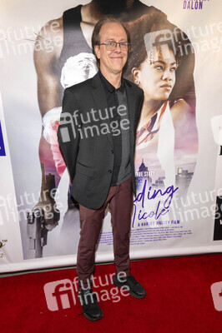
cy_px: 166
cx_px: 111
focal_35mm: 24
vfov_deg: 73.8
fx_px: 222
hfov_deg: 53.1
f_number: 5.6
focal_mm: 24
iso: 400
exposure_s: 1/200
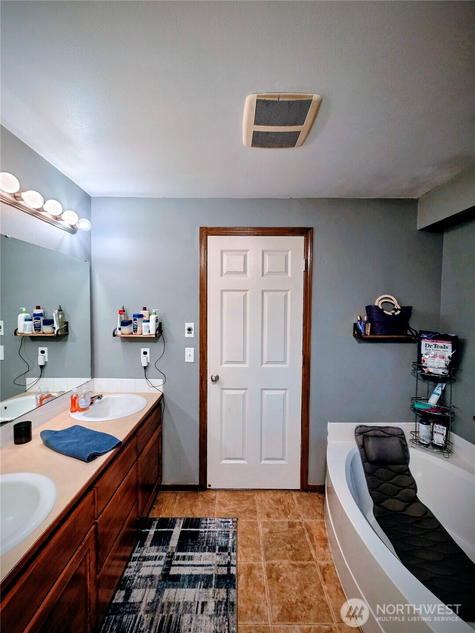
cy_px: 316
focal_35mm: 13
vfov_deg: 106.2
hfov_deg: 89.9
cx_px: 238
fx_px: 238
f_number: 2.2
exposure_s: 1/60
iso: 200
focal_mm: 2.2
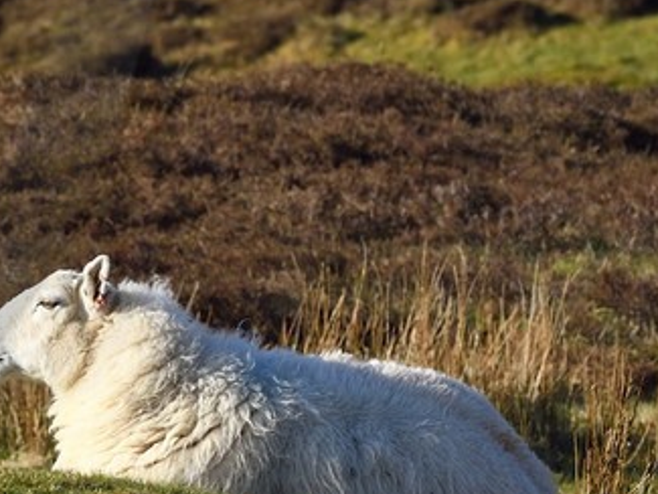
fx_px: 12151
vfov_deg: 2.3
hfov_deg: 3.1
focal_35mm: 639
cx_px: -664
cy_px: -180
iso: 200
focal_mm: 135
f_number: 9
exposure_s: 1/250
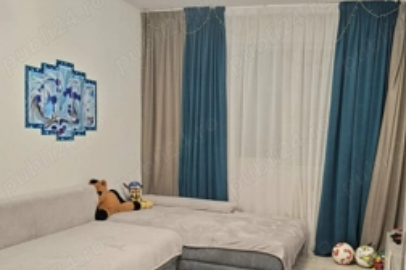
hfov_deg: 50.6
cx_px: 222
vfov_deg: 34.7
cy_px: 182
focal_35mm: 38
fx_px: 429
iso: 200
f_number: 1.8
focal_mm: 5.54
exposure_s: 1/50
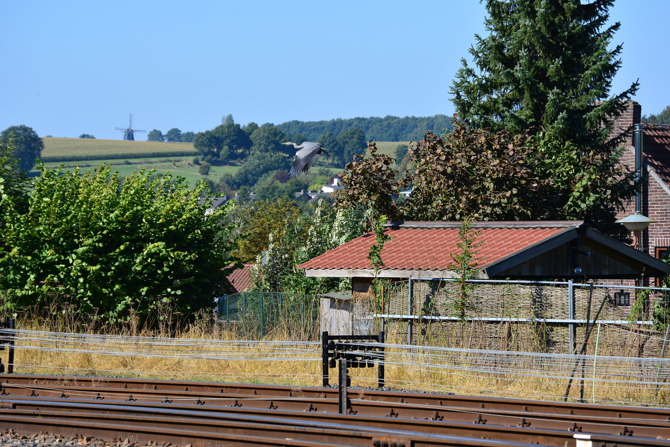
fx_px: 3489
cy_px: 224
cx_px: 335
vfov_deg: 7.3
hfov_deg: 11.0
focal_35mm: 188
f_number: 8
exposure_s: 1/640
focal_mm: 125
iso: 200
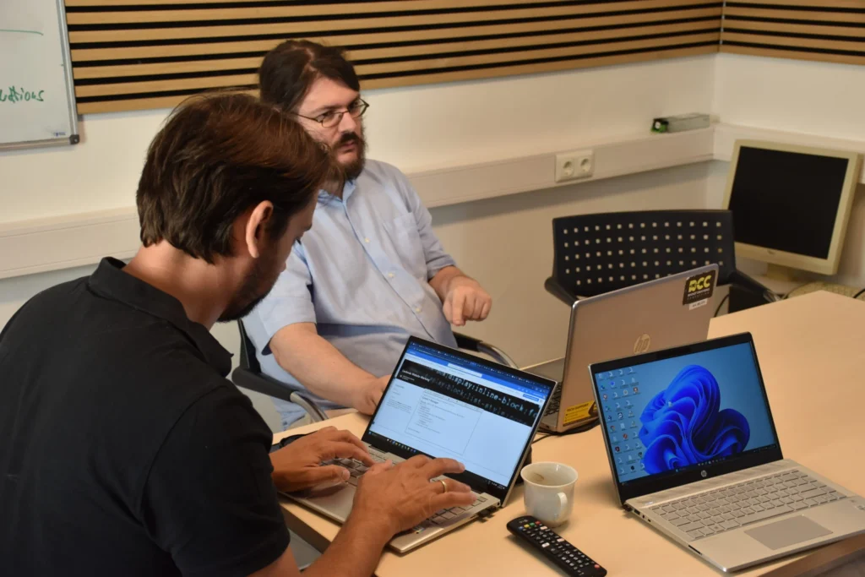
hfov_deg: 37.8
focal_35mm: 52
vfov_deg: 25.8
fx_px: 1262
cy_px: 288
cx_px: 432
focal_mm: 35
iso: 500
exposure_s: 1/60
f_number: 4.2
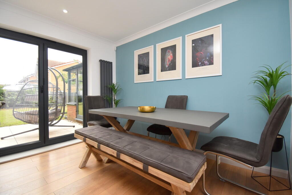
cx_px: 146
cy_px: 98
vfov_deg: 77.3
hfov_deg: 100.4
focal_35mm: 15
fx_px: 122
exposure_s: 1/160
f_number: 4.5
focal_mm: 10
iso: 800
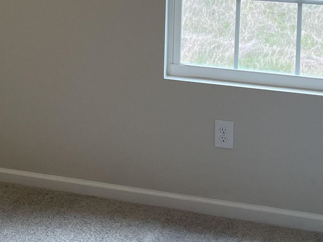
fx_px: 812
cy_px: -54
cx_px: 19
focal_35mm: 87
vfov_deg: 16.2
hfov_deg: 21.9
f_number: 1.6
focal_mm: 4.2
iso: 100
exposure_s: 1/120
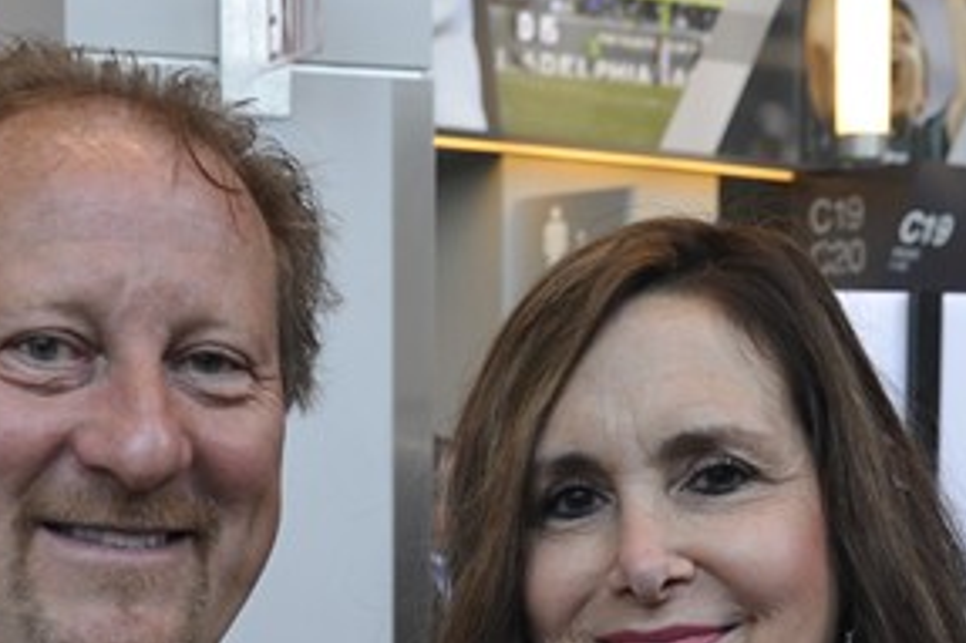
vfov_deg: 11.9
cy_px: 966
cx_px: 394
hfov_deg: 18.6
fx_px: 2943
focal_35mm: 110
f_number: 5
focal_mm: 21
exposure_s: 1/60
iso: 400
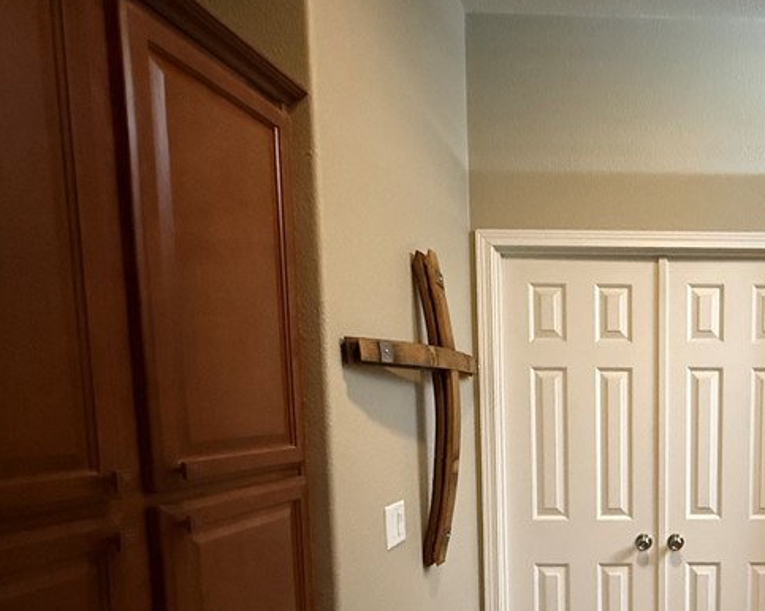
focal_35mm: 29
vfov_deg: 47.9
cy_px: 464
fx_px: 656
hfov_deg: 53.0
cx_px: 689
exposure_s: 1/60
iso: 1250
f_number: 2.2
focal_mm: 2.22
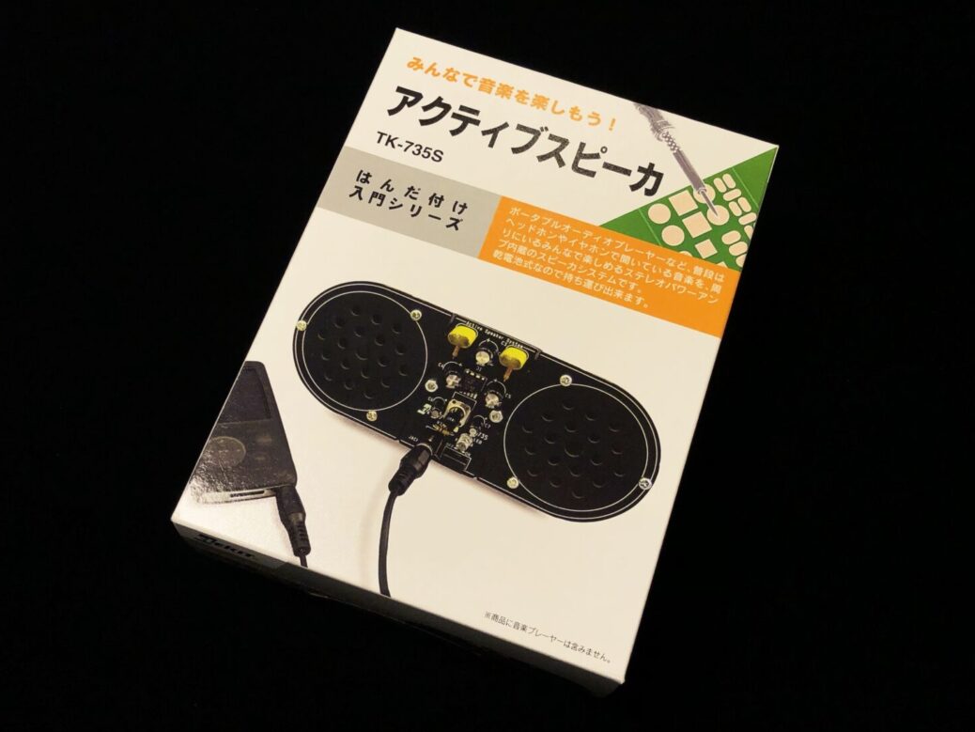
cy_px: 361
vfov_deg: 38.7
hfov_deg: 50.1
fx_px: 1042
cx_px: 494
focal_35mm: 37
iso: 50
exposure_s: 1/120
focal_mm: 3.99
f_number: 1.8
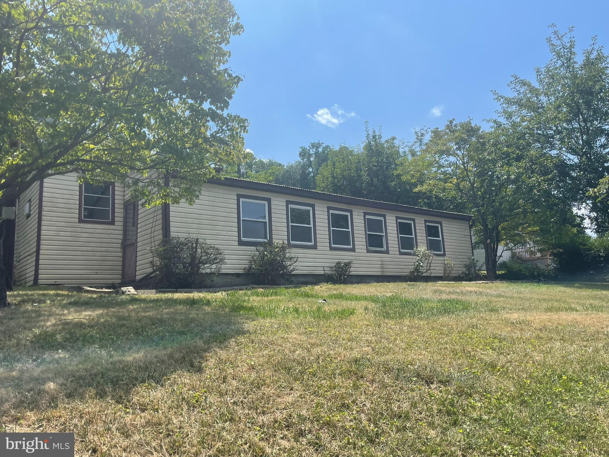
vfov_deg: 53.1
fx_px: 457
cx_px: 304
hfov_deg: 67.3
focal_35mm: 26
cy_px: 228
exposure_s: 1/3731
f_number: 1.6
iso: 32
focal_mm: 4.2
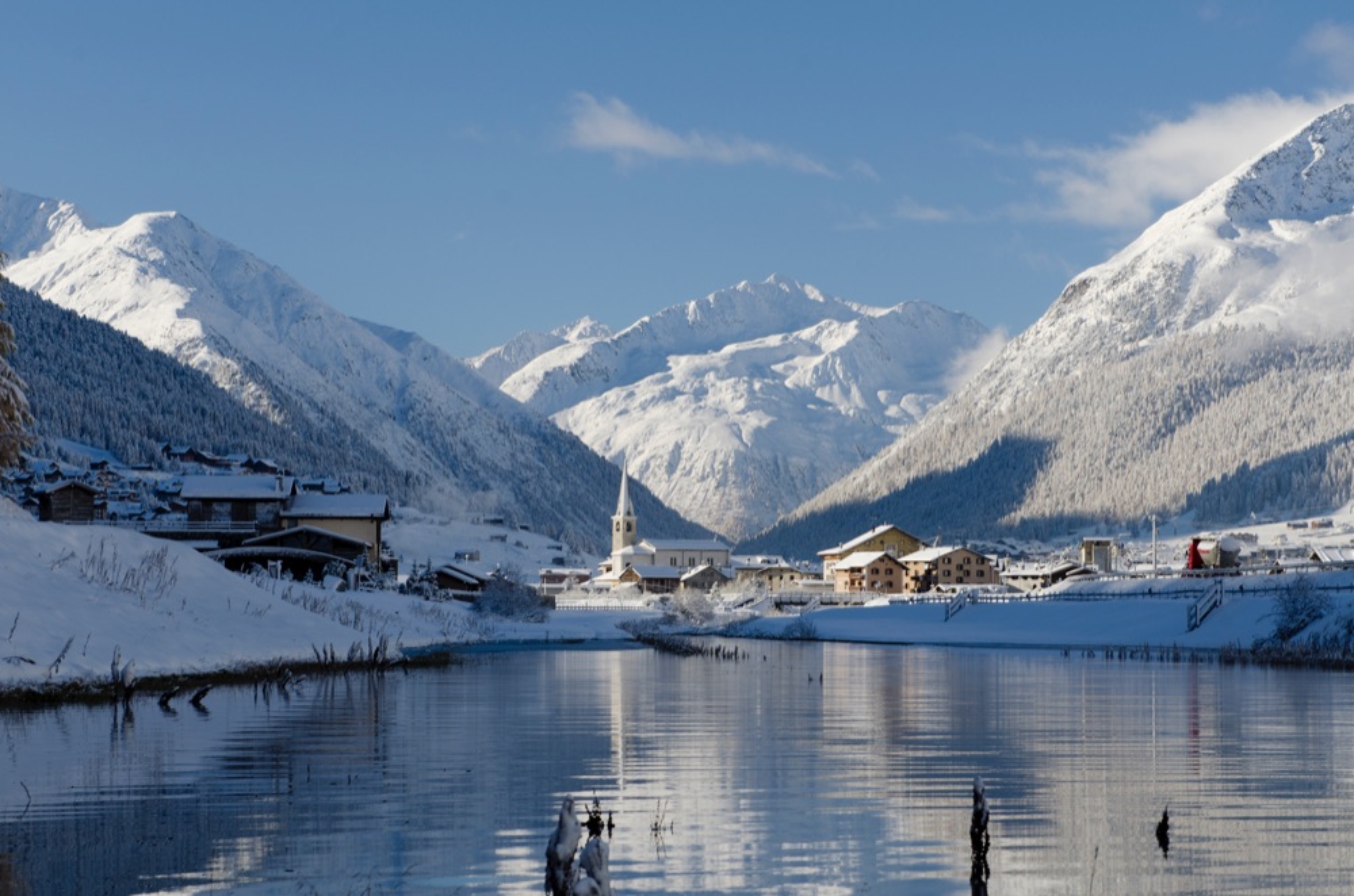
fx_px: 3940
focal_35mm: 105
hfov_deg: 19.5
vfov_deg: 13.0
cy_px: 448
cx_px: 677
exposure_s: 1/100
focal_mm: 70
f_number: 11
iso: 100
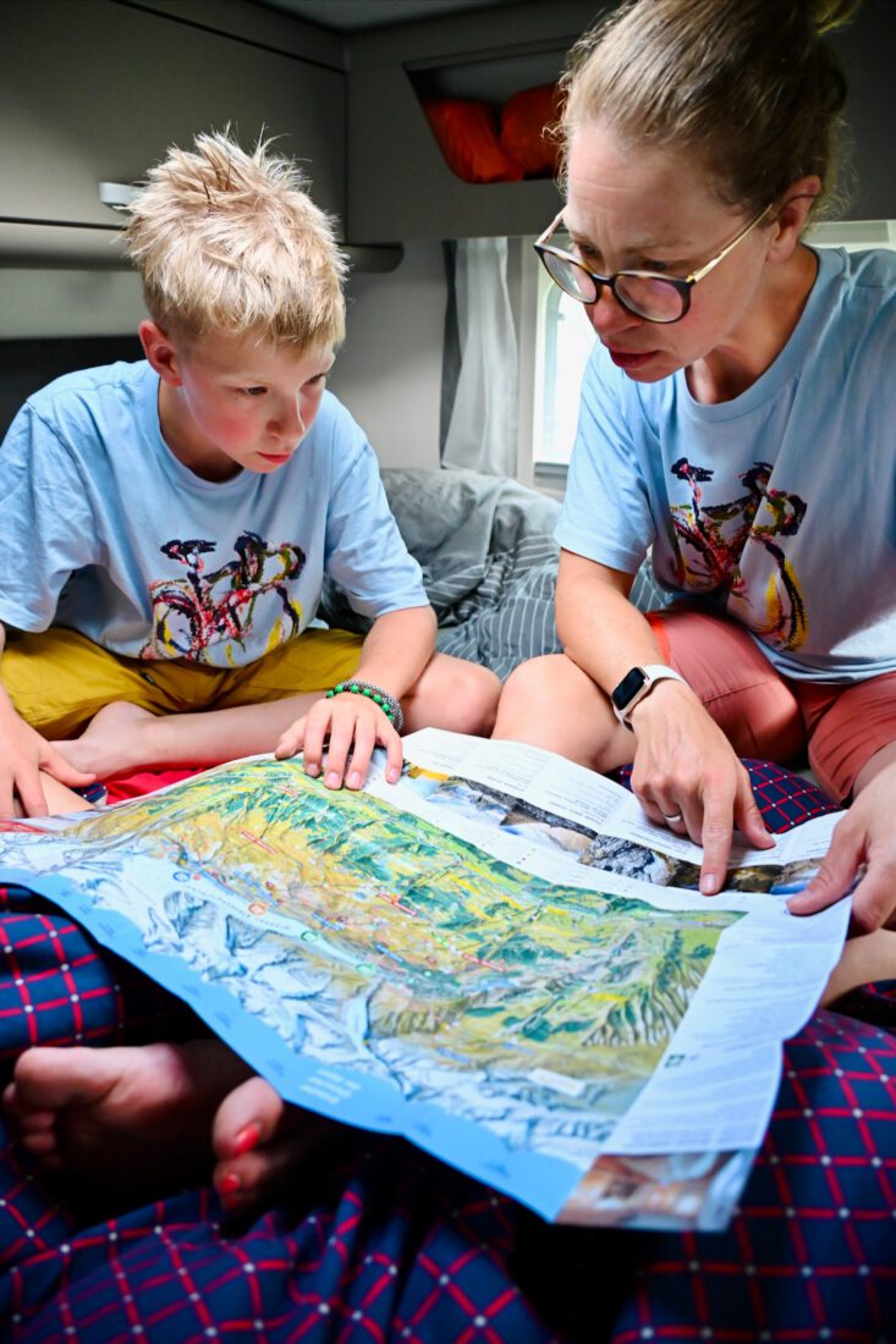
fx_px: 896
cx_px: 448
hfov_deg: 53.1
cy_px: 672
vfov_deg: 73.8
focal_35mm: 24
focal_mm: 24
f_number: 4
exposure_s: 1/60
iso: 3200
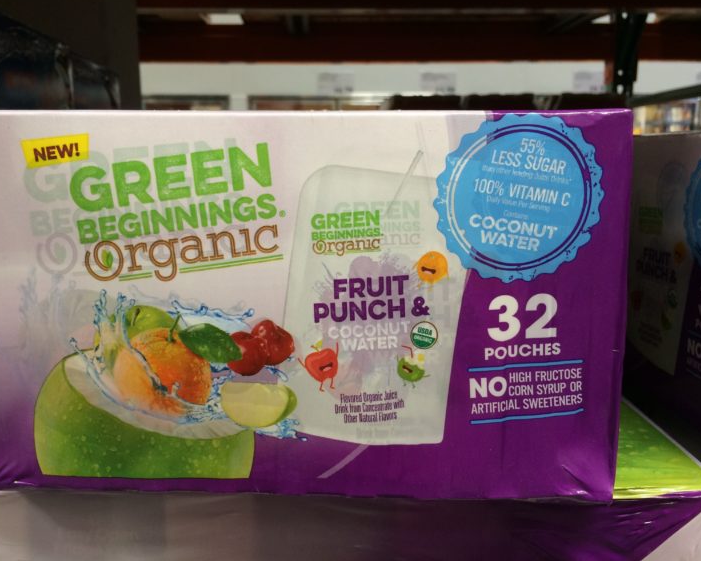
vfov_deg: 47.1
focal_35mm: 31
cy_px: 274
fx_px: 643
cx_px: 338
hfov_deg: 57.2
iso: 64
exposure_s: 1/33
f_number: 2.2
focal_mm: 4.15
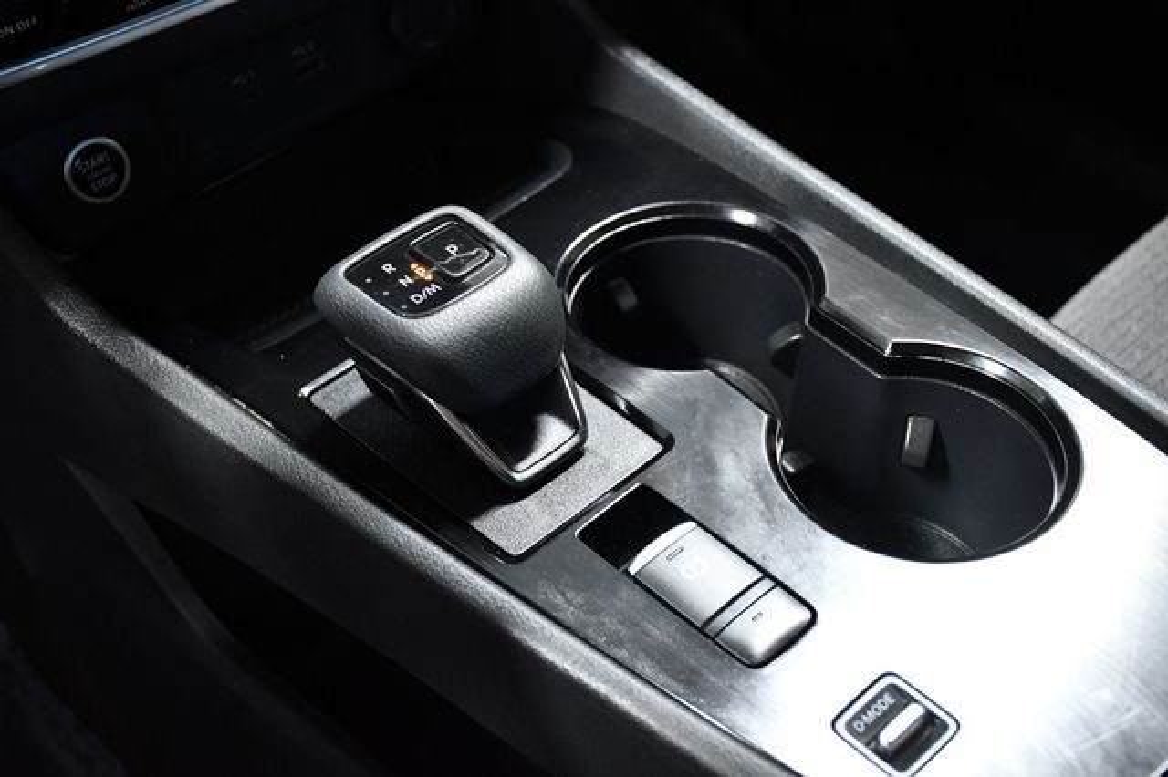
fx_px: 1556
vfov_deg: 28.0
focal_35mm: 48
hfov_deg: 41.1
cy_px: 388
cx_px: 584
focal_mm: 32
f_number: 4
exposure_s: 1/60
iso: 2500
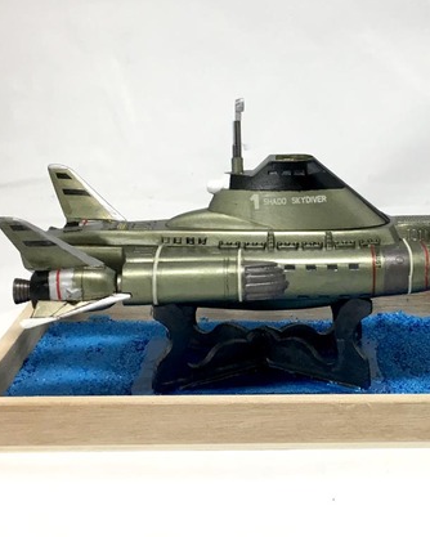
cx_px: 327
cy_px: 268
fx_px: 604
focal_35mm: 38
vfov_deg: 47.9
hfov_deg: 38.1
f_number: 2.2
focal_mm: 4.15
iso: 25
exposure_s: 1/30
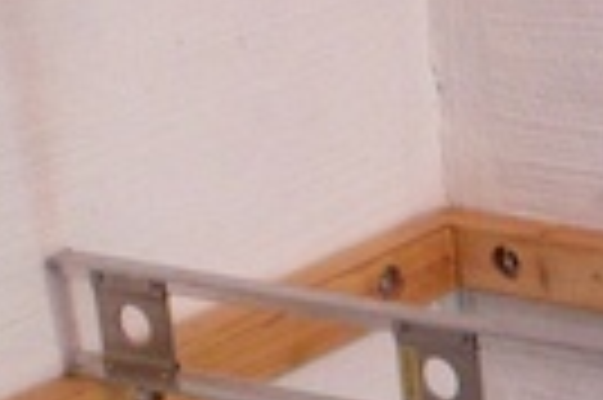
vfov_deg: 8.0
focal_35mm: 167
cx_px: 1120
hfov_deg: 11.4
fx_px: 2794
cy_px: 625
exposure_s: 1/25
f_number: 2.8
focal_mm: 7.05
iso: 160
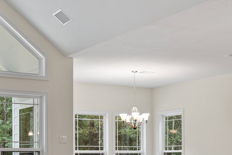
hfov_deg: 27.0
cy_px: 163
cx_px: 113
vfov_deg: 17.7
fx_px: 484
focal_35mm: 75
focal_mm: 16
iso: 400
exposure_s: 1/30
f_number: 2.8
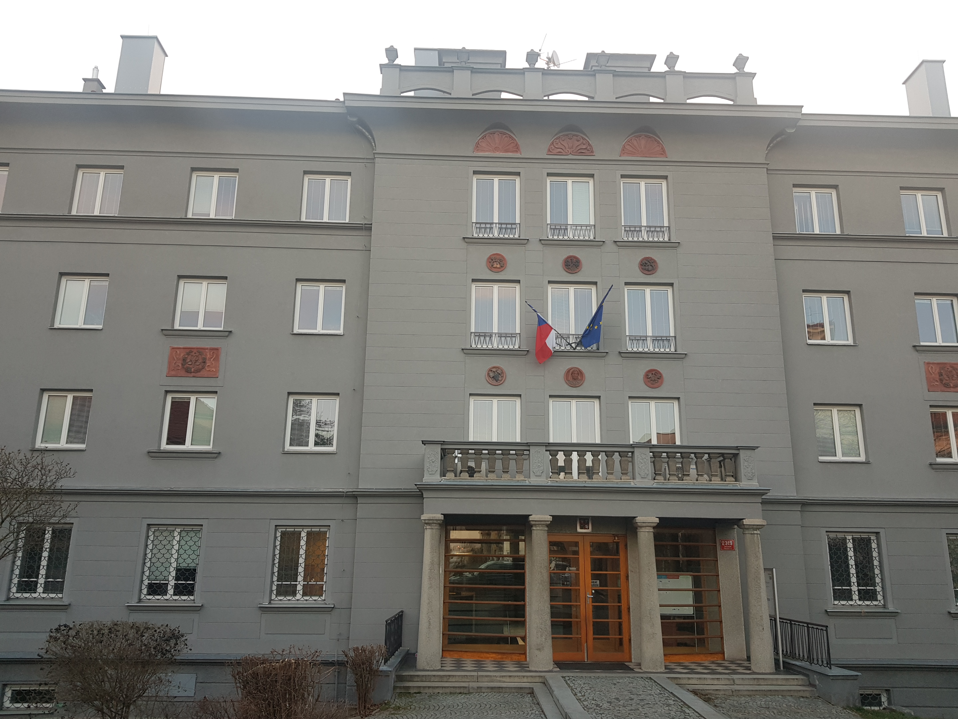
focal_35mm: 26
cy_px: 360
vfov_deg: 53.1
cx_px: 479
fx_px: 720
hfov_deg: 67.3
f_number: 1.7
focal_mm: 4.2
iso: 50
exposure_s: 1/100
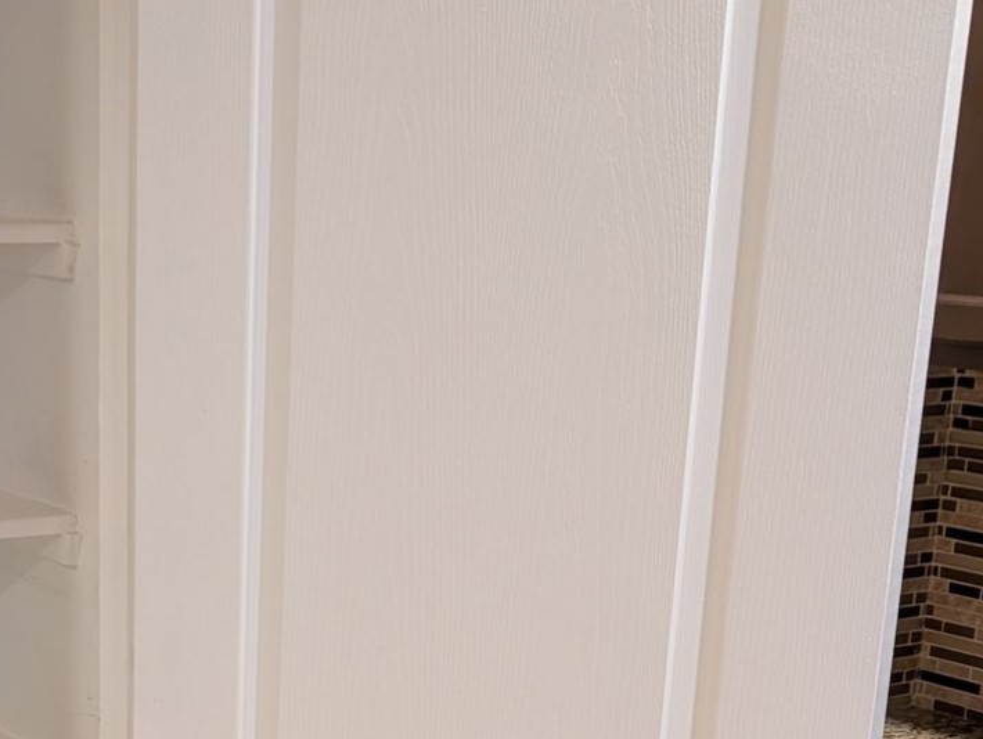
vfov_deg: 20.4
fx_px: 1961
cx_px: 159
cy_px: 808
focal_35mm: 69
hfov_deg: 27.4
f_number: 1.68
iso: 599
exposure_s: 1/60
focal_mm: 6.9
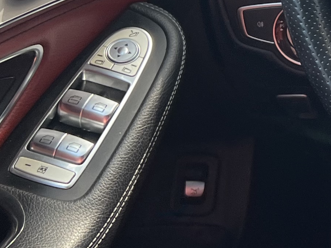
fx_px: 1109
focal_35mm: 116
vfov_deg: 12.6
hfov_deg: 15.6
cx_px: 506
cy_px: 12
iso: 50
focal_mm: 5.7
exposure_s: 1/212
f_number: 1.5
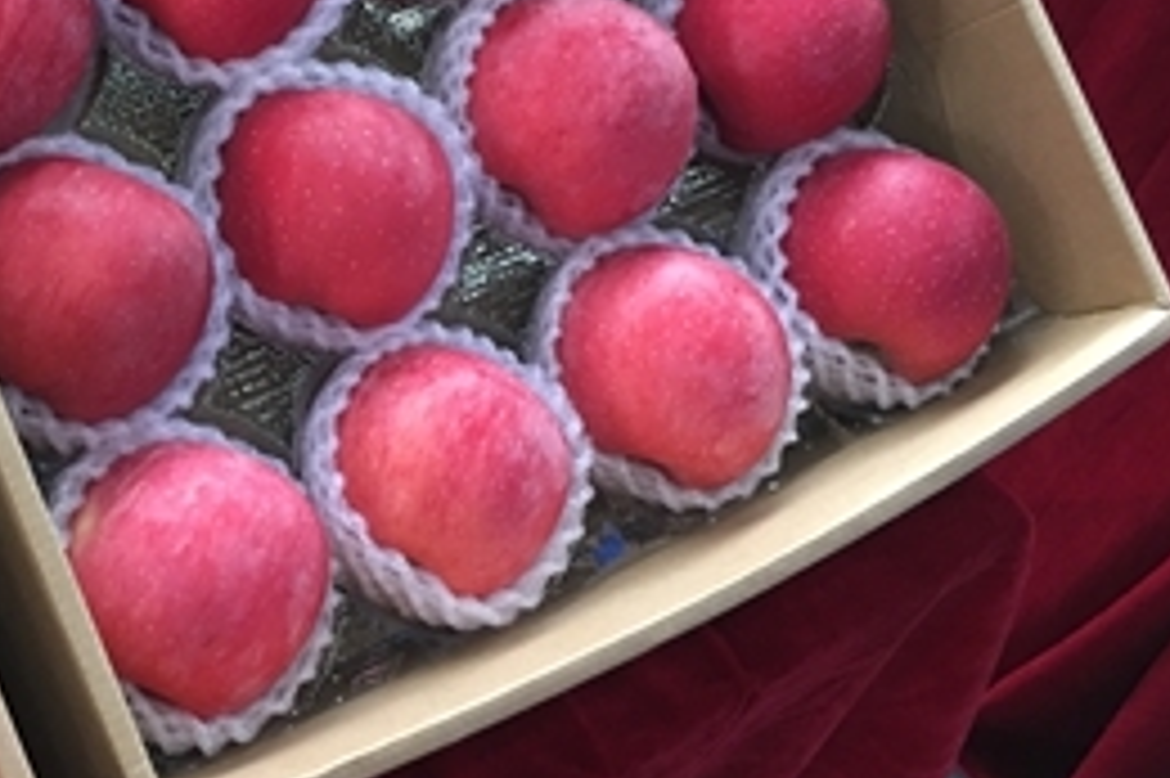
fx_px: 1884
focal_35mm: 58
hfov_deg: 33.0
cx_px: 153
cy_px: 313
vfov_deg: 23.3
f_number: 2.2
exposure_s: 1/17
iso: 100
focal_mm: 4.15
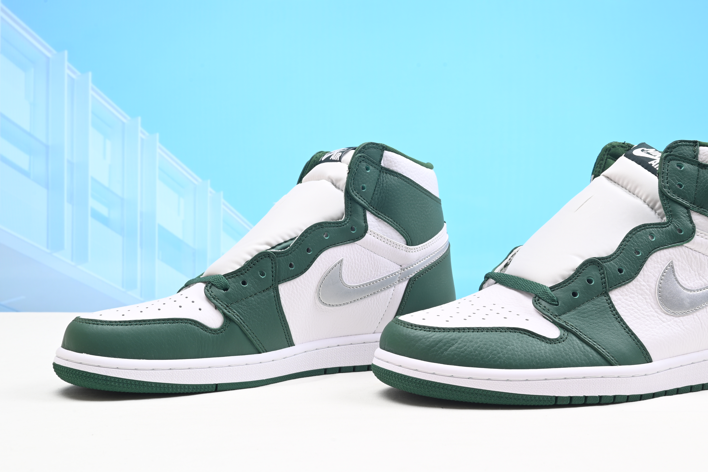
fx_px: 905
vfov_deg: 29.2
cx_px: 387
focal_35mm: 46
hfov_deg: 42.7
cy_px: 195
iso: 100
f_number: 16
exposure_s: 1/1.6
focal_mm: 39
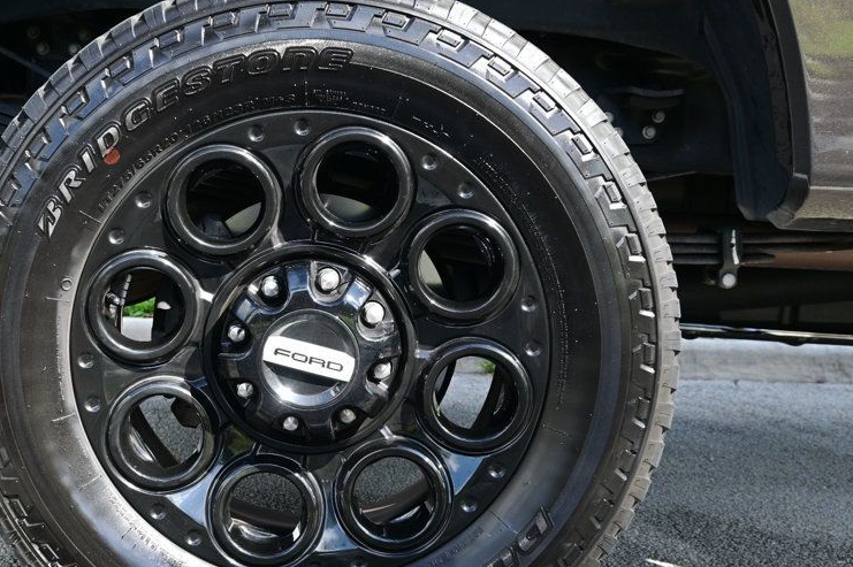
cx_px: 299
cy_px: 334
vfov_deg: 28.2
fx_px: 1129
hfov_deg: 41.0
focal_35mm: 48
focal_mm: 23
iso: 100
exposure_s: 1/100
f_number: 5
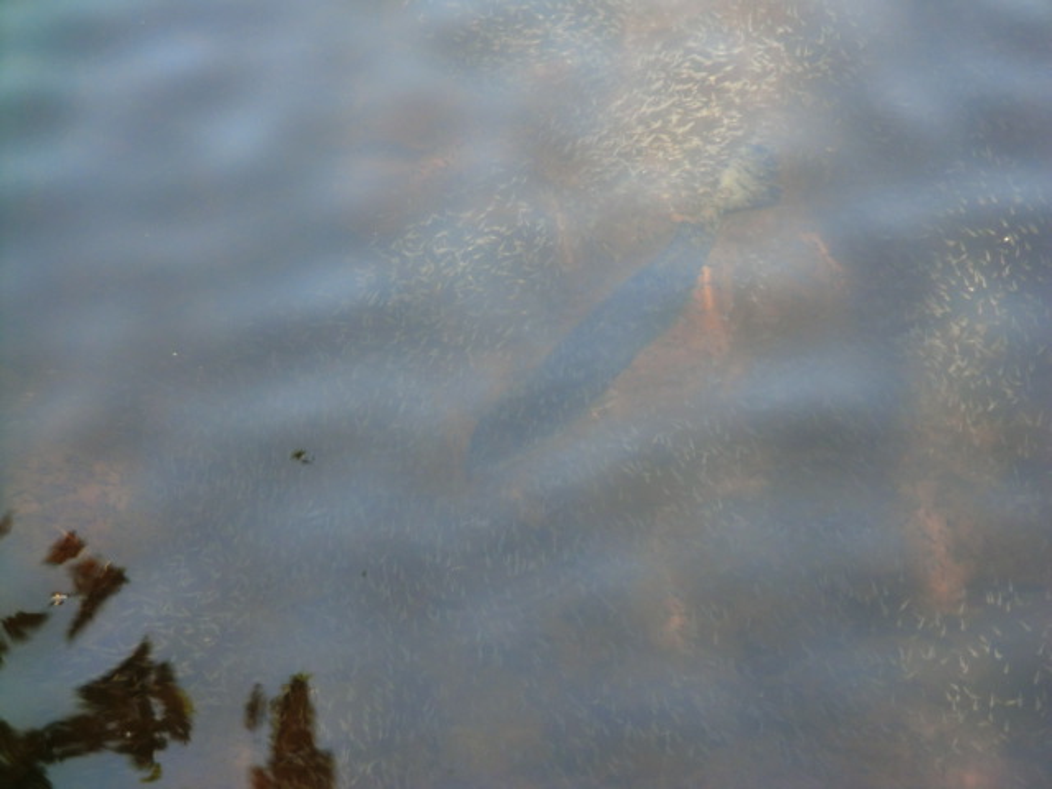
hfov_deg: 18.2
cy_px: 394
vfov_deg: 13.7
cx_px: 526
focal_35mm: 108
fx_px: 3282
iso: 125
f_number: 5.9
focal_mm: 19.6
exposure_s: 1/60
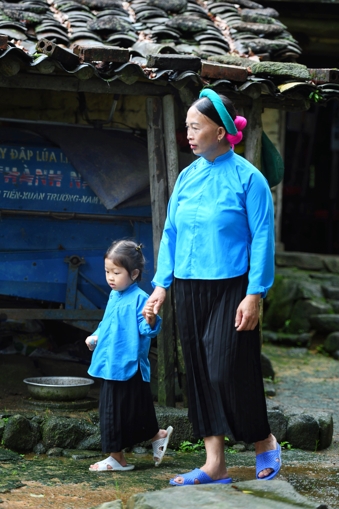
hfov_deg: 13.4
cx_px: 170
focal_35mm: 102
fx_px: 1441
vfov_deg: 20.0
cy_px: 254
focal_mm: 102
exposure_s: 1/250
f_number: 2.8
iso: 640
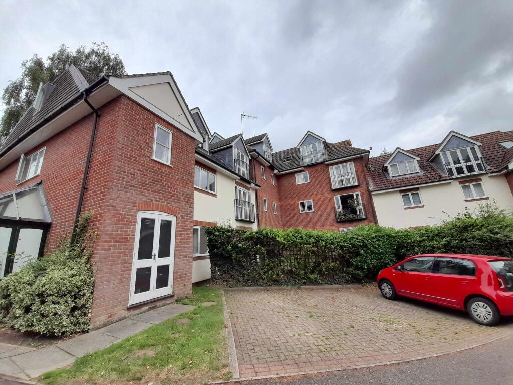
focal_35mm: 13
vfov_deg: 89.9
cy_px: 192
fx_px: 193
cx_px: 256
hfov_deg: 106.2
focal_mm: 1.42
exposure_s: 1/812
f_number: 2.2
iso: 40
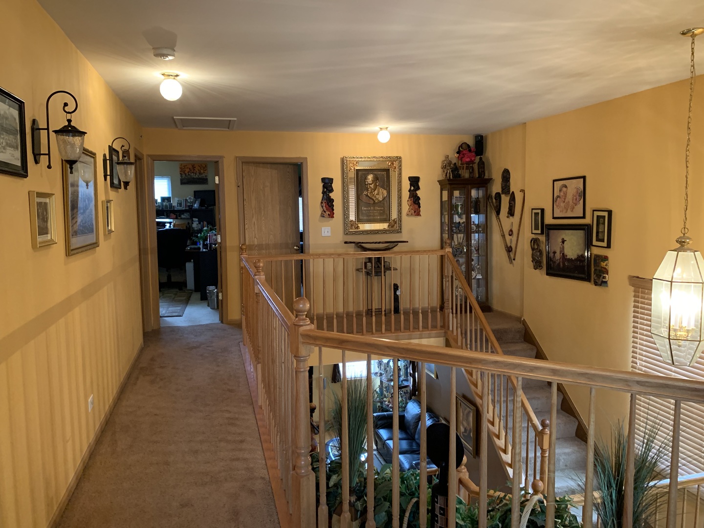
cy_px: 264
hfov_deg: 67.3
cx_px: 352
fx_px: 529
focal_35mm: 26
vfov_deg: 53.1
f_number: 1.8
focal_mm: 4.25
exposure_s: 1/40
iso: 320
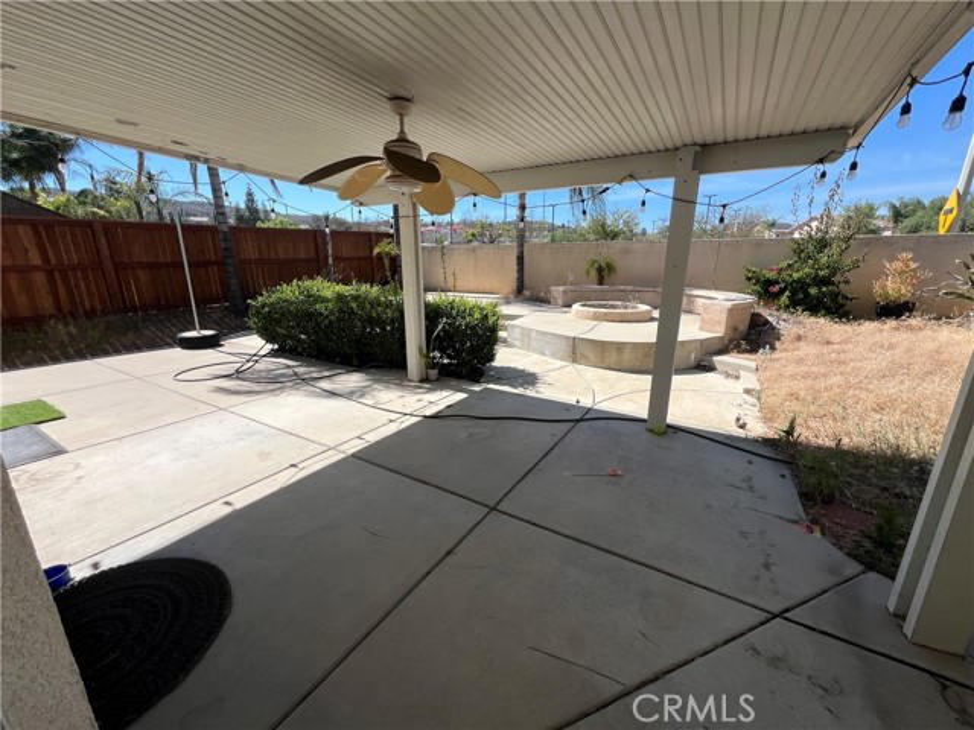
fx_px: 366
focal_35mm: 13
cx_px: 487
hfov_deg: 106.2
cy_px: 365
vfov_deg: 89.9
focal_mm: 1.57
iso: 32
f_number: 1.8
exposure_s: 1/1340
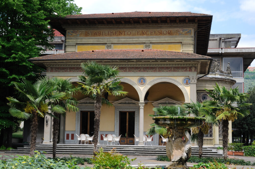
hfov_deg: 29.3
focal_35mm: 69
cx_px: 128
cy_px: 84
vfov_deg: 19.7
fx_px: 488
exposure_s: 1/320
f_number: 4.5
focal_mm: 46
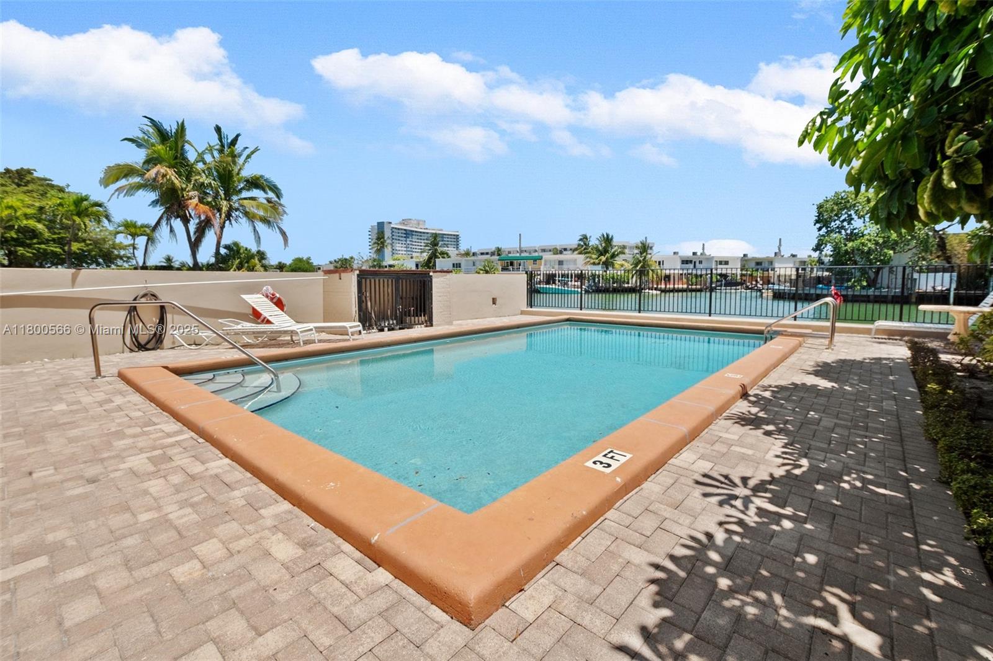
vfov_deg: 77.3
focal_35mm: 15
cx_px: 496
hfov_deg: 100.4
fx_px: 414
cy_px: 330
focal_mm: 10
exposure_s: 1/1250
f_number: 8
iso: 200
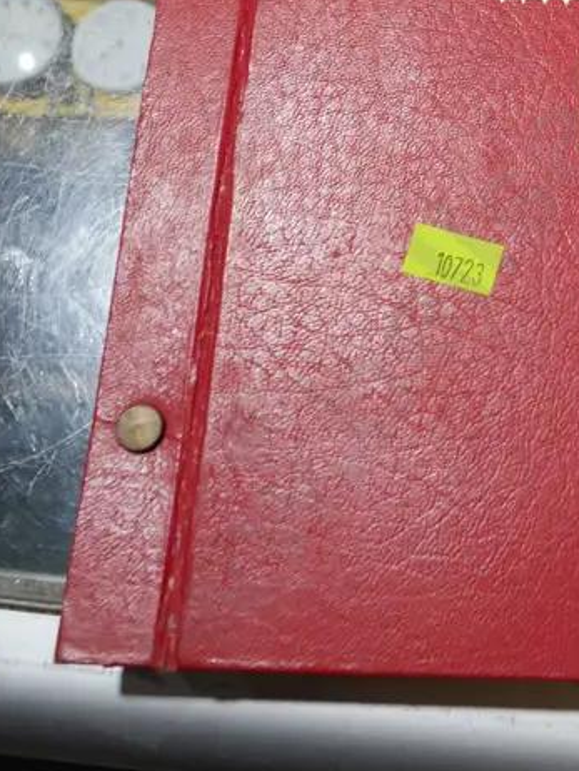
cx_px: 623
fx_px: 1381
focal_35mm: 62
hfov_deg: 22.4
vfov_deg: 29.7
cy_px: 63
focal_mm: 14
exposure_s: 1/100
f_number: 3.5
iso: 200
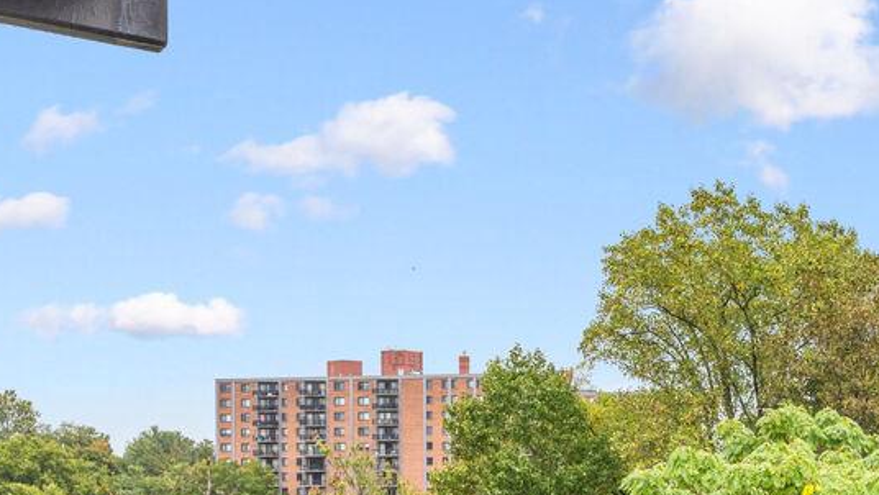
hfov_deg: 35.4
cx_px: 843
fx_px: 1259
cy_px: 518
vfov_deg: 21.3
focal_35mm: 54
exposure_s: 1/125
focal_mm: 16
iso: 200
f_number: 8
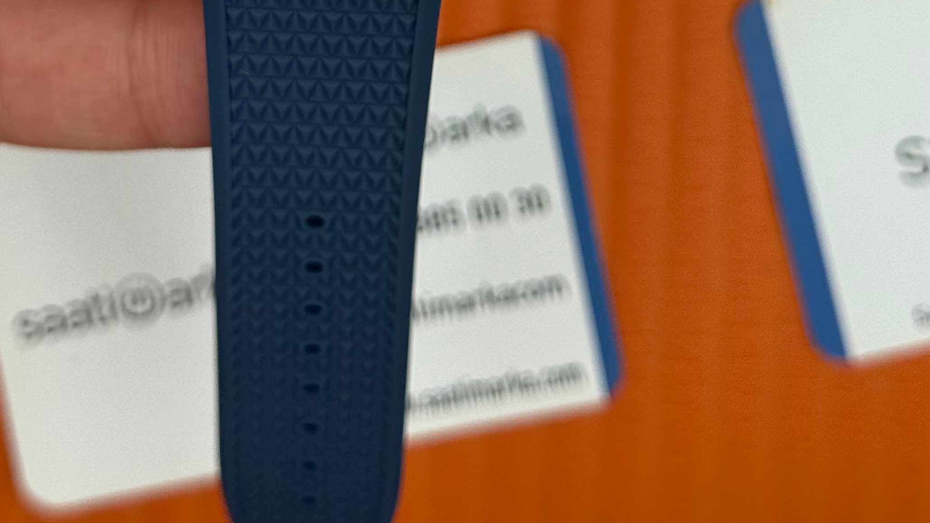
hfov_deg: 20.9
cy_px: -370
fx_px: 2515
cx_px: 372
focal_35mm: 102
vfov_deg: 11.2
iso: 64
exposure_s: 1/675
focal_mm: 6.76
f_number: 1.78
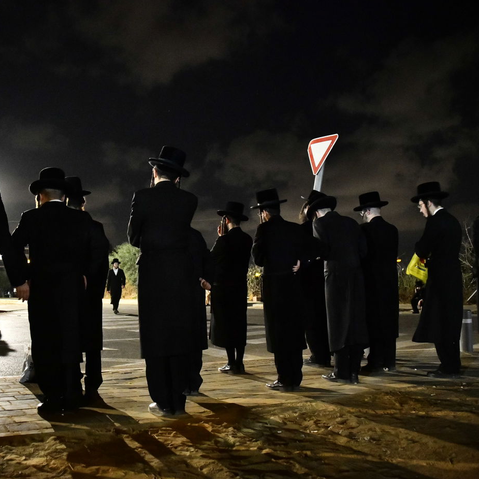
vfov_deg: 46.0
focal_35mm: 36
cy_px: 240
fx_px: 564
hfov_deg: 45.2
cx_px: 149
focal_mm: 28
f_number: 3.5
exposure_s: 1/40
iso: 6400
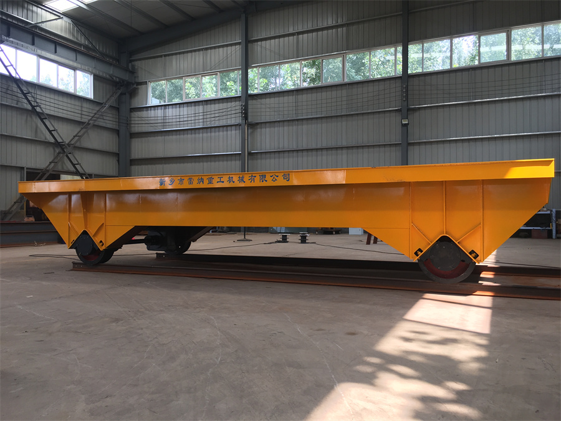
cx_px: 280
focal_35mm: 29
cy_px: 210
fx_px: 470
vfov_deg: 48.2
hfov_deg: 61.7
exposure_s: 1/100
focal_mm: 4.15
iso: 25
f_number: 2.2
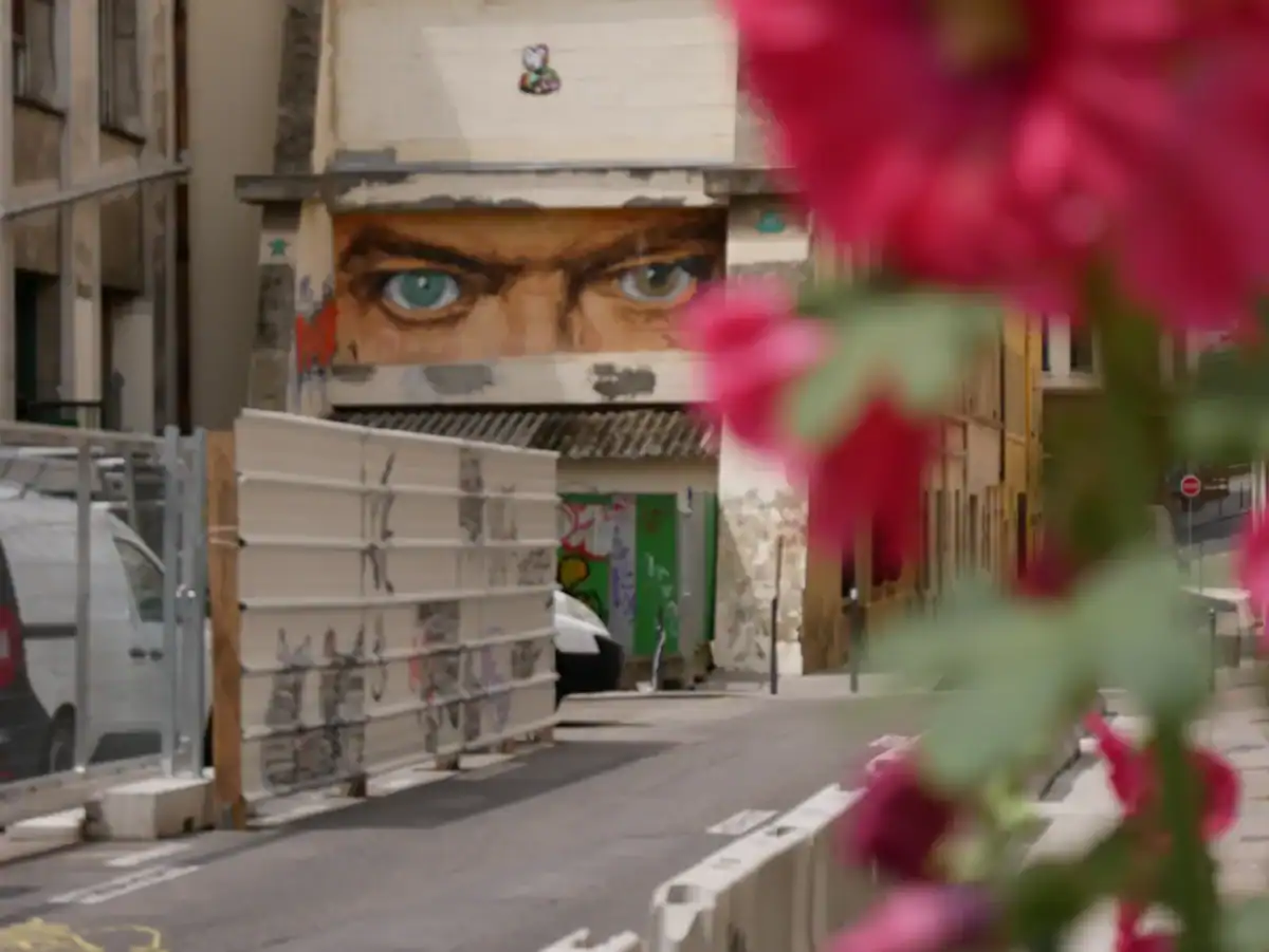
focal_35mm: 110
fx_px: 4034
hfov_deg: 17.9
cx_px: 634
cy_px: 476
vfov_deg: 13.5
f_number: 5.1
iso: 400
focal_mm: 55
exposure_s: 1/2000
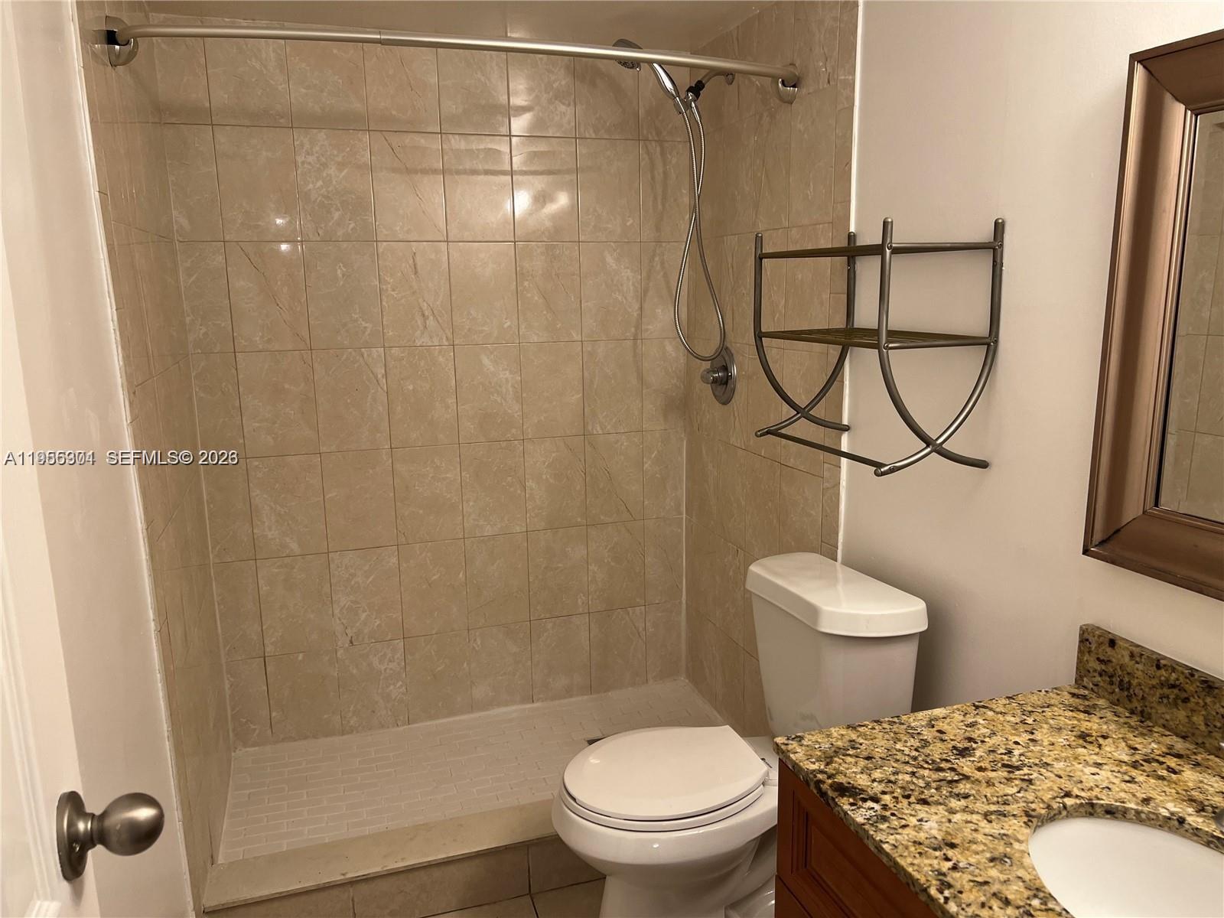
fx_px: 919
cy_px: 459
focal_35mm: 26
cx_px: 612
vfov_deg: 53.1
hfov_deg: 67.3
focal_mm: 5.7
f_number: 1.5
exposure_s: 1/60
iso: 80
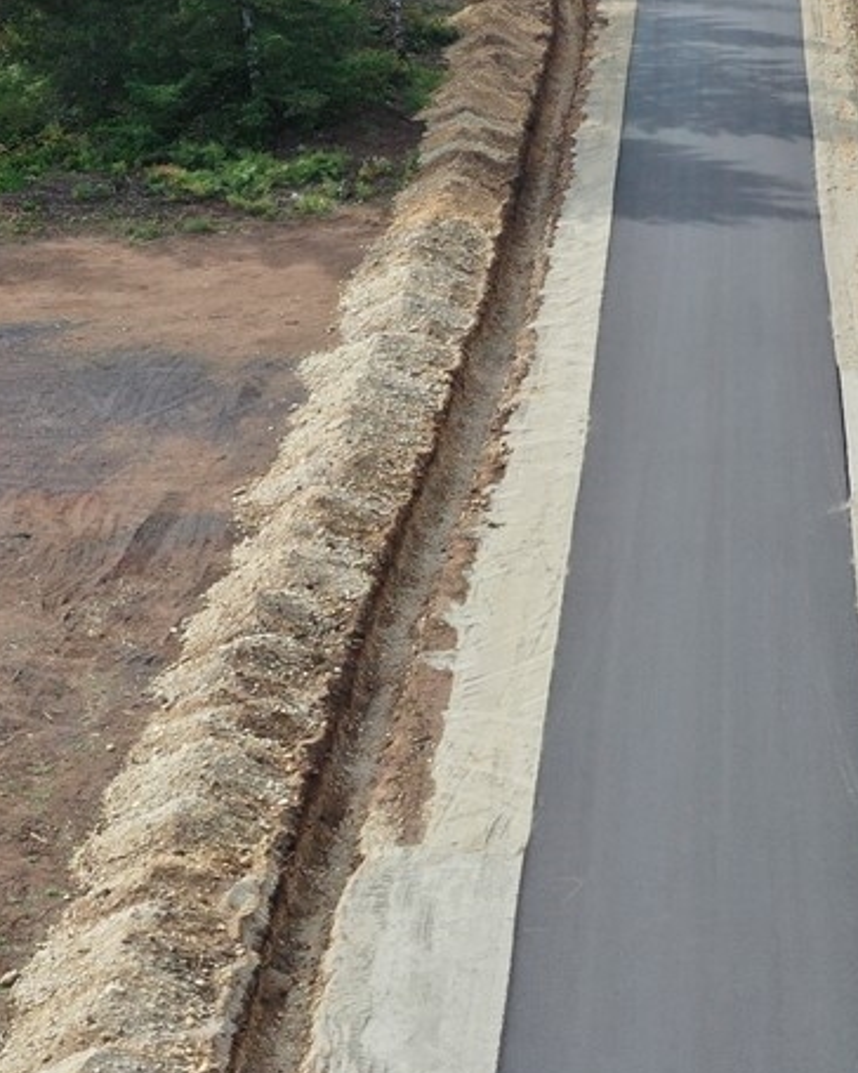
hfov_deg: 15.3
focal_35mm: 98
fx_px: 3111
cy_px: 364
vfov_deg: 19.5
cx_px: 923
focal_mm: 10.26
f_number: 5
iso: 100
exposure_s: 1/200
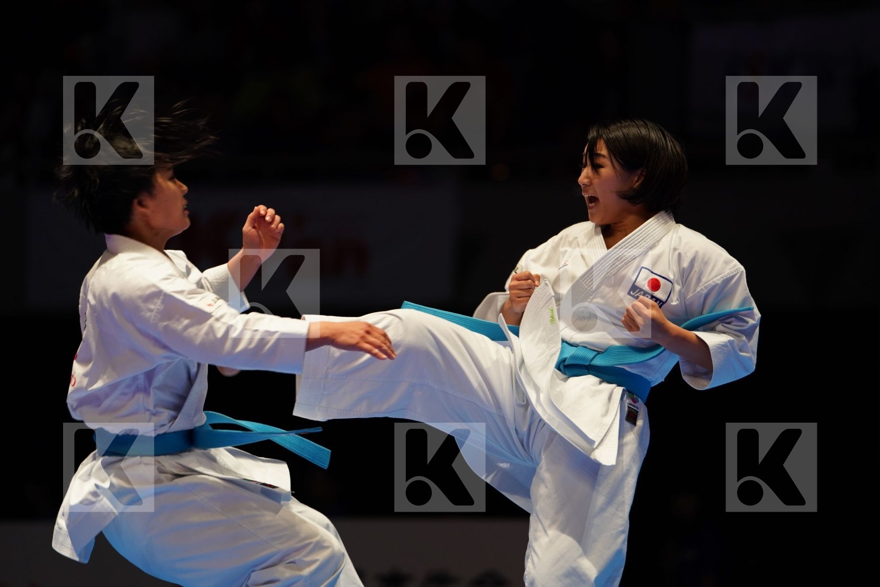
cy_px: 294
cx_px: 440
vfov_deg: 7.3
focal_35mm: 187
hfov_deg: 11.0
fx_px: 4571
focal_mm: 187
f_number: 2.8
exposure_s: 1/500
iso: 640
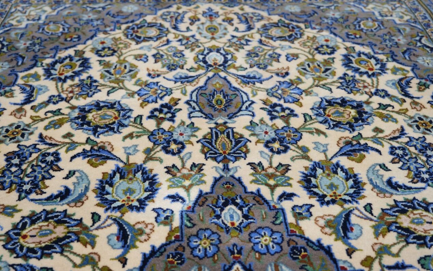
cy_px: 140
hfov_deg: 47.2
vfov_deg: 30.5
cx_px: 217
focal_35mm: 42
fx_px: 496
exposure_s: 1/40
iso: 1600
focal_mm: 27.5
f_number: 4
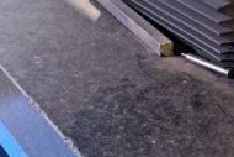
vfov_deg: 16.6
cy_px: 42
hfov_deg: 24.0
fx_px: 533
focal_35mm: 82
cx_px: 213
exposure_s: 1/25
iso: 320
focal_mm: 4.65
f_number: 1.8
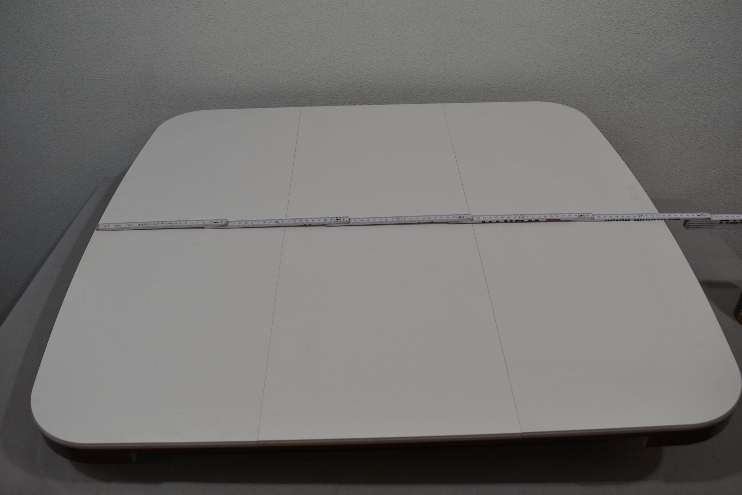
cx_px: 371
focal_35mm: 33
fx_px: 680
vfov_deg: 40.0
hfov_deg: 57.2
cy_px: 248
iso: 200
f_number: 5.6
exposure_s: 1/160
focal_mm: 22
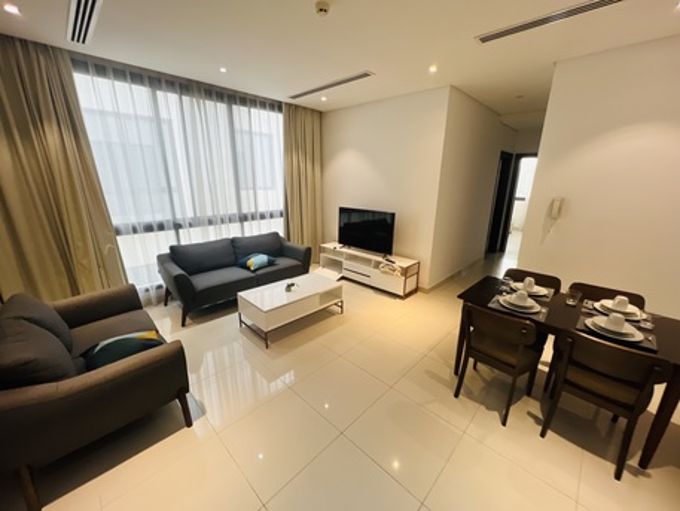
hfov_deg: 106.2
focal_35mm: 13
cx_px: 340
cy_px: 256
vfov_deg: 89.9
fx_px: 255
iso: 125
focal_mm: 1.57
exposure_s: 1/50
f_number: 1.8
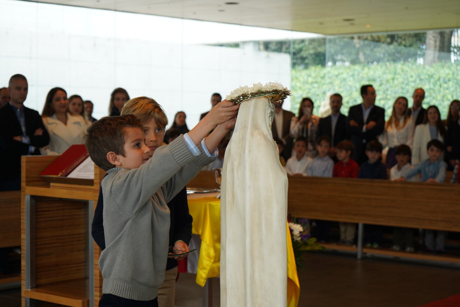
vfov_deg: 19.5
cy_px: 154
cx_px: 230
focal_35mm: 70
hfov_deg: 28.8
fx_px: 894
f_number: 5.6
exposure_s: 1/200
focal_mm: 70
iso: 1000
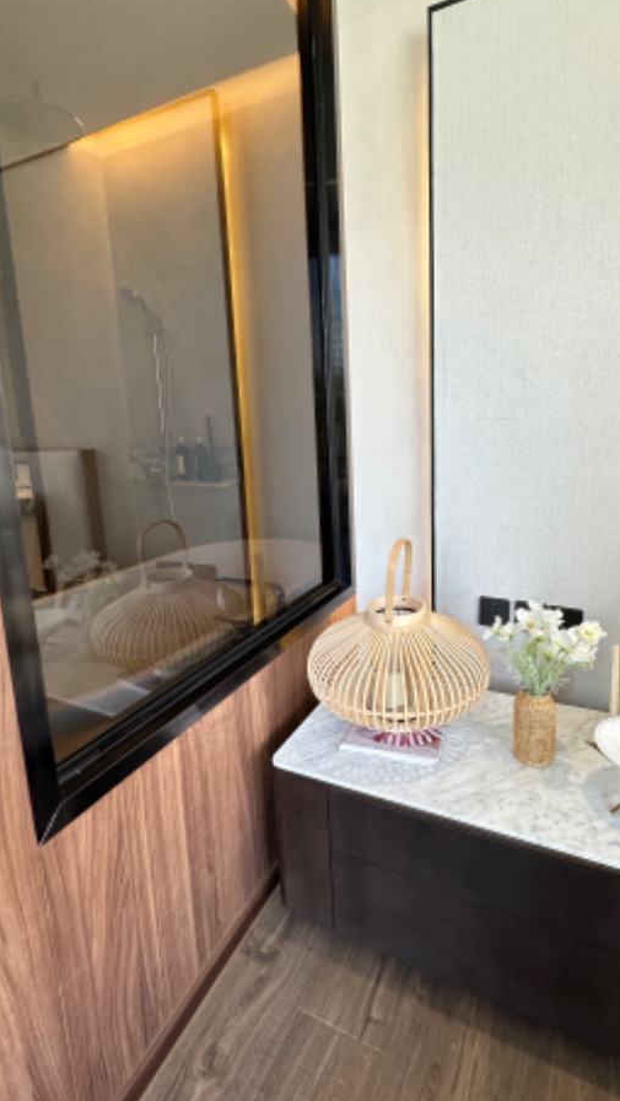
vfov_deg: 95.7
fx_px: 497
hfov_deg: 63.6
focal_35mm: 17
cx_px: 361
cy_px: 501
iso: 125
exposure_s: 1/99
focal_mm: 2.22
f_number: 2.2
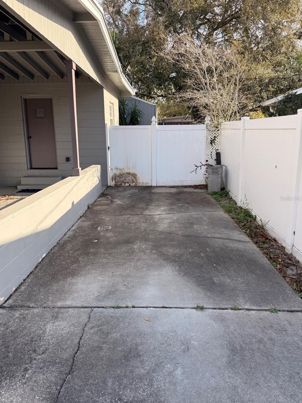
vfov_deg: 69.4
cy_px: 198
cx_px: 148
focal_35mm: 25
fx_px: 291
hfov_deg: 54.9
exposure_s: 1/1122
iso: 80
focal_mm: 6.76
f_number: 1.78
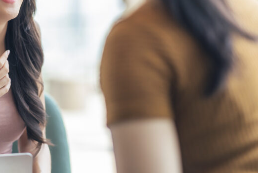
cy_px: 42
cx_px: 79
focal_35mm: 140
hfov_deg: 14.6
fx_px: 1004
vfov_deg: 9.8
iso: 320
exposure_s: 1/1000
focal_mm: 85
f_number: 2.2
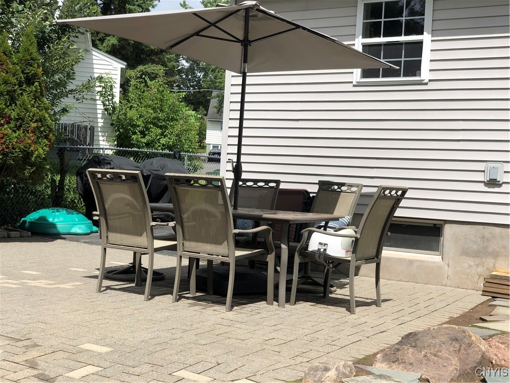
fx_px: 766
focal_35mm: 52
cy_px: 192
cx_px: 255
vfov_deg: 28.0
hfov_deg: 36.8
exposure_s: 1/1473
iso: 16
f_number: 2.4
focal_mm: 6
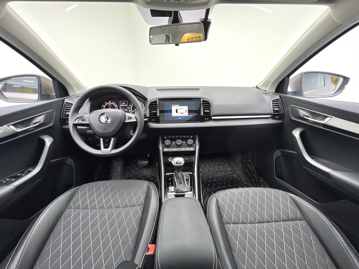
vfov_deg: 89.9
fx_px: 135
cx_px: 180
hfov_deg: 106.2
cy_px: 134
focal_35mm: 13
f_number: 1.8
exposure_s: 1/40
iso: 50
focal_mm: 1.57
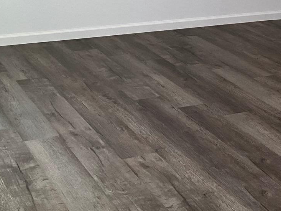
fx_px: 658
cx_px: 259
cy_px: -69
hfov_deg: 23.4
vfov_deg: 17.1
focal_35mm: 81
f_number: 1.8
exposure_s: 1/122
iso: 50
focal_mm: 3
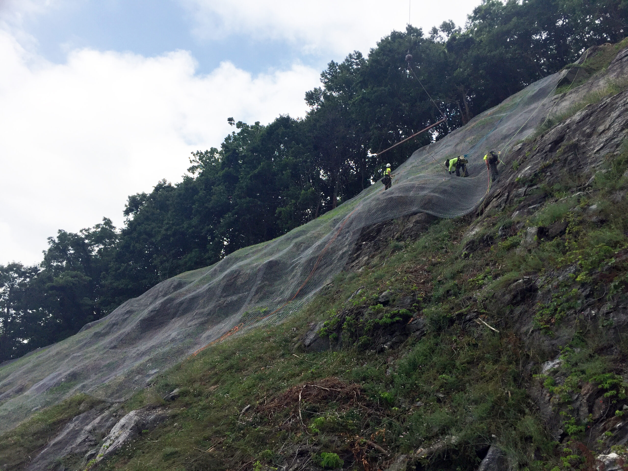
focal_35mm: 29
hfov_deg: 61.7
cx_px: 314
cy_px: 236
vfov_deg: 48.2
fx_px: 526
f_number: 2.2
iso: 32
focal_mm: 4.15
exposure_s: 1/2326
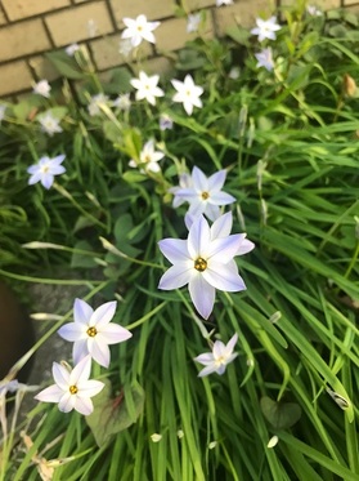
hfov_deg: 49.7
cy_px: 240
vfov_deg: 63.5
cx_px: 180
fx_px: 388
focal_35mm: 28
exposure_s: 1/30
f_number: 1.8
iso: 32
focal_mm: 3.99
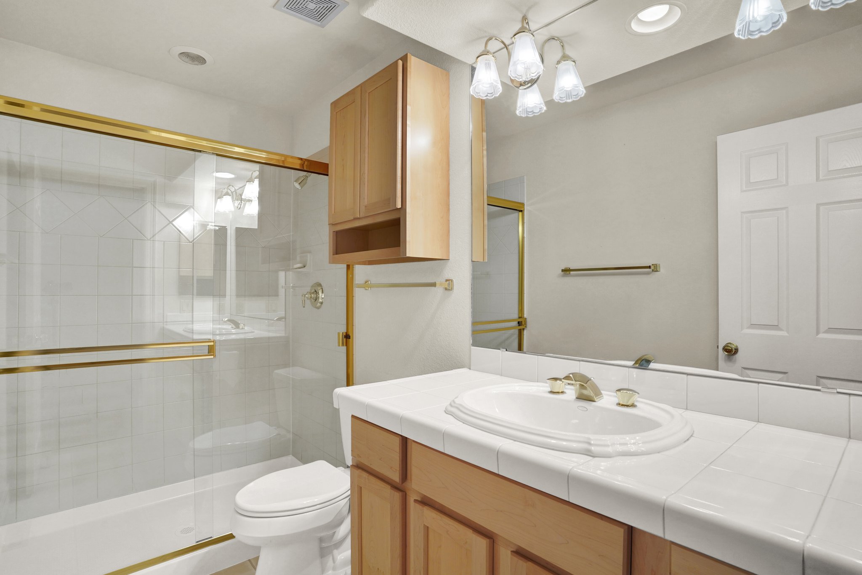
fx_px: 407
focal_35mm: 17
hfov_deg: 93.3
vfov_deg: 70.4
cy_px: 288
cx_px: 431
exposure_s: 1/30
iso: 400
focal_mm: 17
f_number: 8
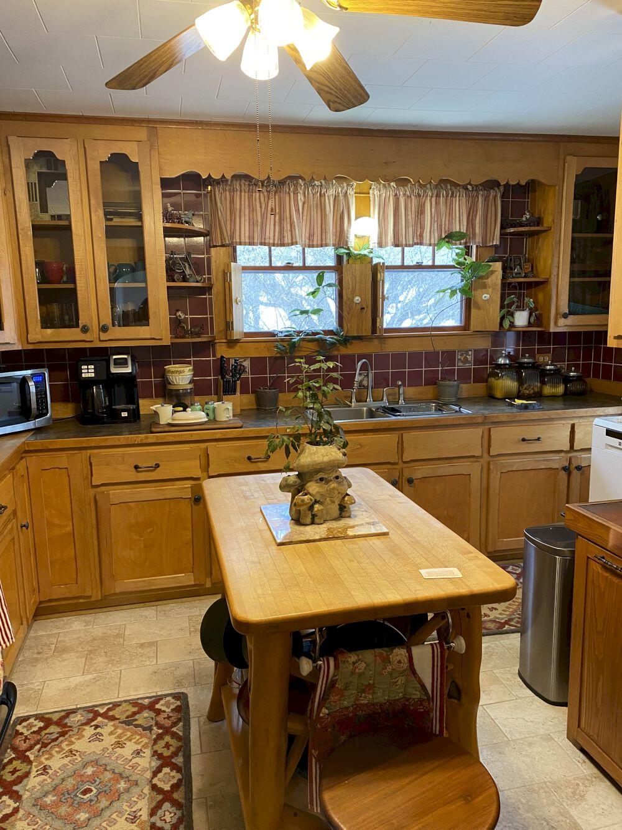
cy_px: 415
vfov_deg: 67.3
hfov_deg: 53.1
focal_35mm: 26
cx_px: 311
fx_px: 623
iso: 160
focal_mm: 4.25
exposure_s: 1/60
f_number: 1.8
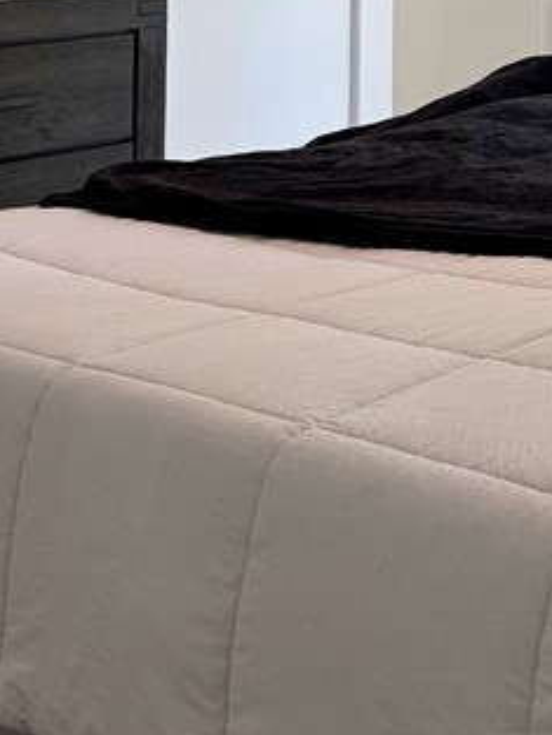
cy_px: -216
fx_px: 1806
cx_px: 336
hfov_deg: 17.4
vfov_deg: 21.0
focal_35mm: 85
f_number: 1.6
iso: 100
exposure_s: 1/120
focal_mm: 5.96
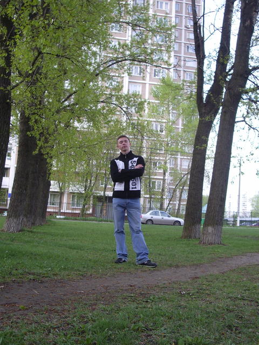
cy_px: 172
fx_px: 409
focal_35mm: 41
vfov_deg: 45.8
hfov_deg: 35.1
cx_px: 130
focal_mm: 6.8
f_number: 2.8
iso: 80
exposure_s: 1/100
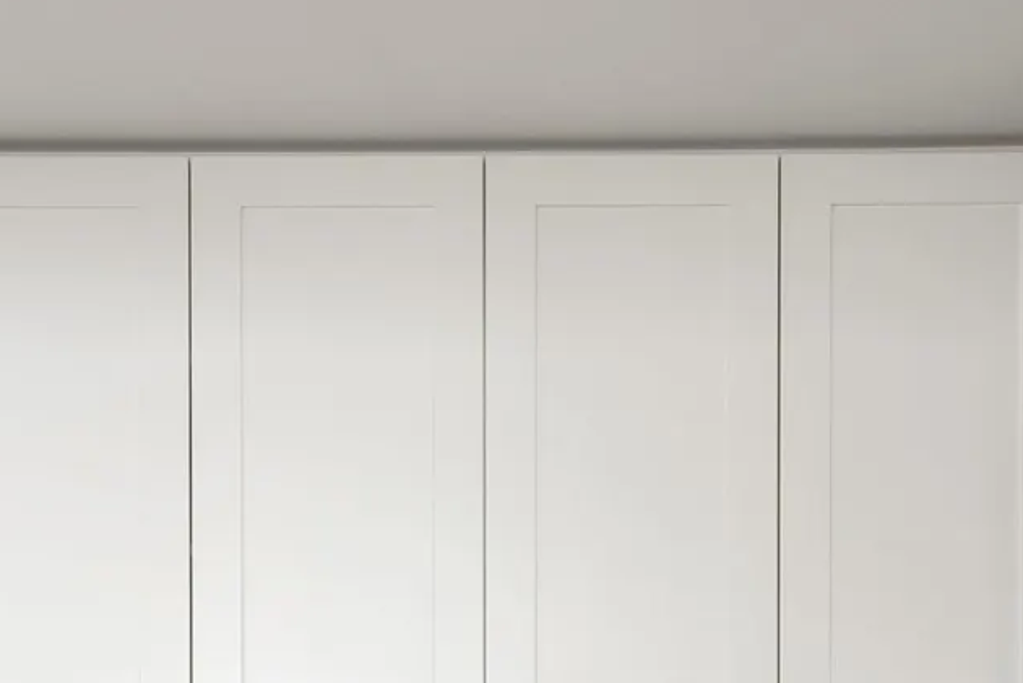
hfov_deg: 25.9
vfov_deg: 15.9
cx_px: 359
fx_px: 2218
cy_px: 1061
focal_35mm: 78
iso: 200
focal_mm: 16
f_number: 8
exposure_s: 1/2.5
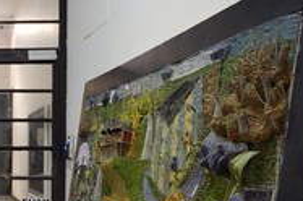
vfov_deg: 23.3
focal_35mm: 54
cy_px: 225
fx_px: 454
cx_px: -6
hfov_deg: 33.5
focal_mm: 24
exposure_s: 1/30
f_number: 4
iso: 1000
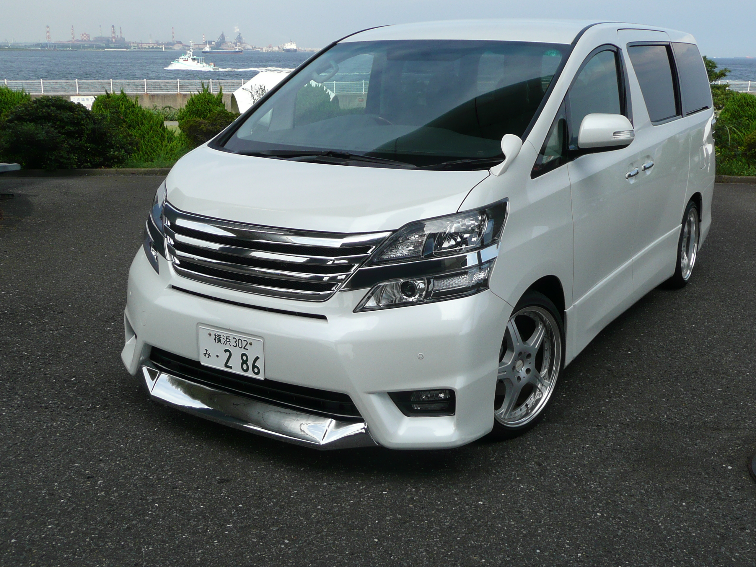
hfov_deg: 49.0
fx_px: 830
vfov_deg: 37.7
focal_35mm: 38
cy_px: 284
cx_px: 378
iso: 100
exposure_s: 1/800
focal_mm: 5.2
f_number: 3.5
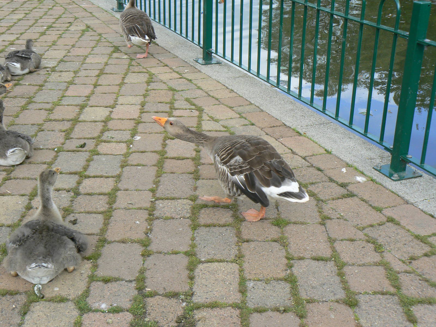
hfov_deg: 36.2
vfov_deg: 27.5
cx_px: 218
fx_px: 668
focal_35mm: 53
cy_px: 164
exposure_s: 1/160
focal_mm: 8.8
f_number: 5.6
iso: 80
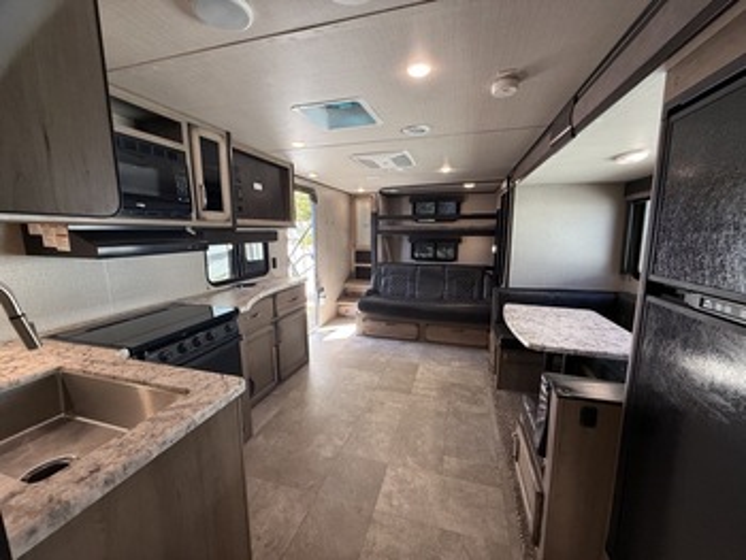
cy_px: 280
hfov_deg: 102.0
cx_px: 373
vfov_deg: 85.7
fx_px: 302
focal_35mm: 14
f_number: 2.2
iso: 200
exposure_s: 1/99
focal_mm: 2.22
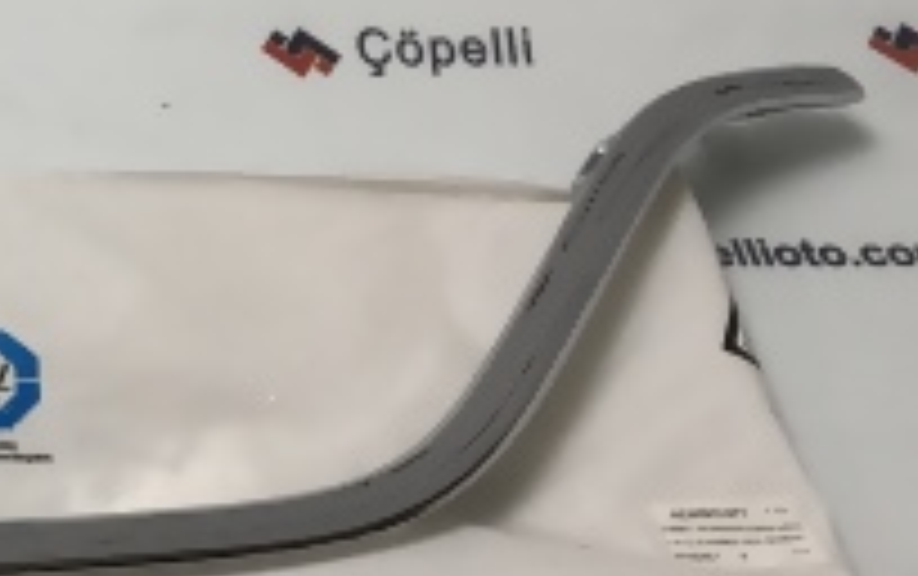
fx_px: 2329
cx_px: -513
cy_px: 302
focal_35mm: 93
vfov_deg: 14.1
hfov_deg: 19.1
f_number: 1.8
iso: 32
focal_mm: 3.99
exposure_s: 1/100
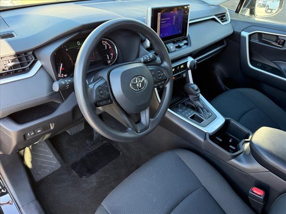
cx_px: 143
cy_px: 107
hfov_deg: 71.6
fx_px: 198
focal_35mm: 24
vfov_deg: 56.8
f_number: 1.78
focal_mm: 6.76
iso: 200
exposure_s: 1/120
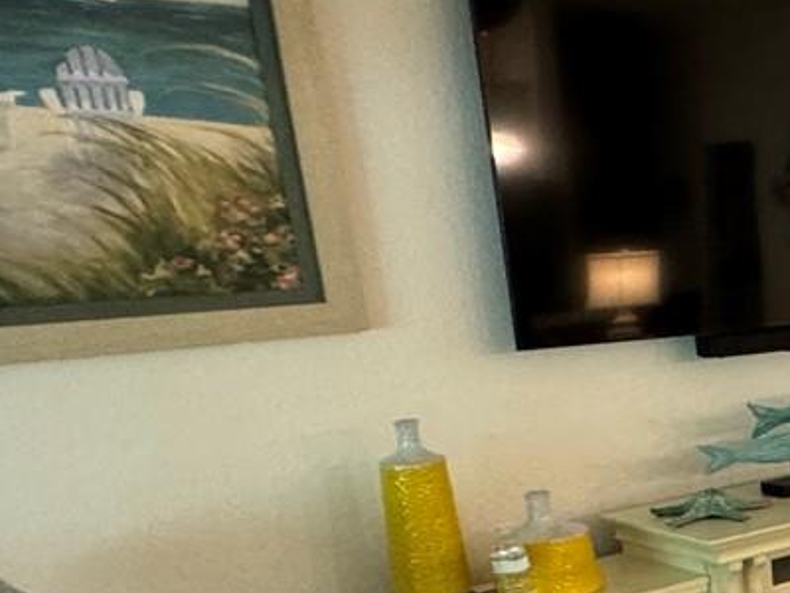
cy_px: 470
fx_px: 1278
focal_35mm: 56
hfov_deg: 23.0
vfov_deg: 25.7
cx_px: 1343
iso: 500
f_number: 2.2
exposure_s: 1/60
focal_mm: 2.22
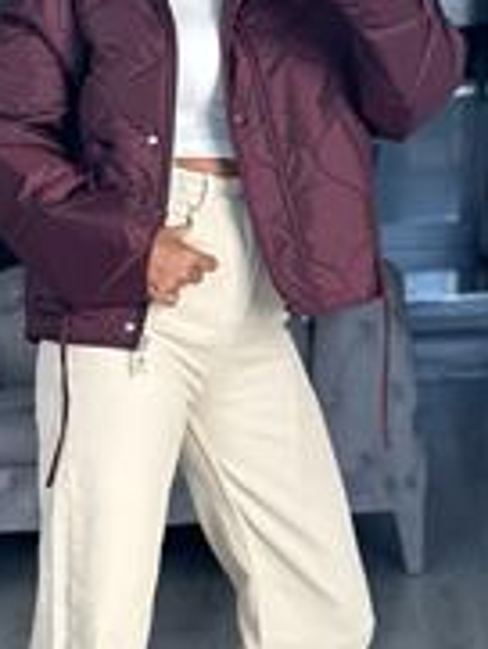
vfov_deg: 14.7
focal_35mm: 134
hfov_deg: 11.1
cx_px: 151
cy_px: 420
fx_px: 2516
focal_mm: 6.86
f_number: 1.78
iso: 80
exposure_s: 1/173
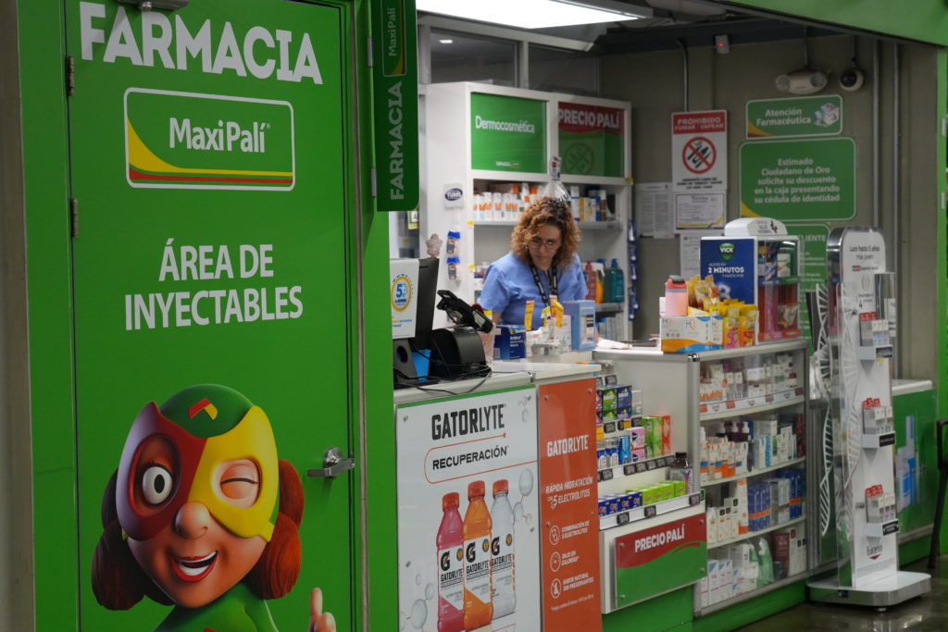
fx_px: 1778
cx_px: 474
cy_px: 316
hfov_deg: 29.9
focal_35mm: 68
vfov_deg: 20.2
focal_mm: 45
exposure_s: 1/160
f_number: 4
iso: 1600
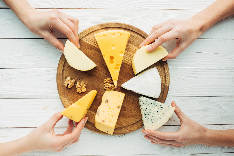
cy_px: 78
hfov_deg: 54.4
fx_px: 228
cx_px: 117
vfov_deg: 37.9
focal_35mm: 35
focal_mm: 35
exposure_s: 1/15
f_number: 11
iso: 800
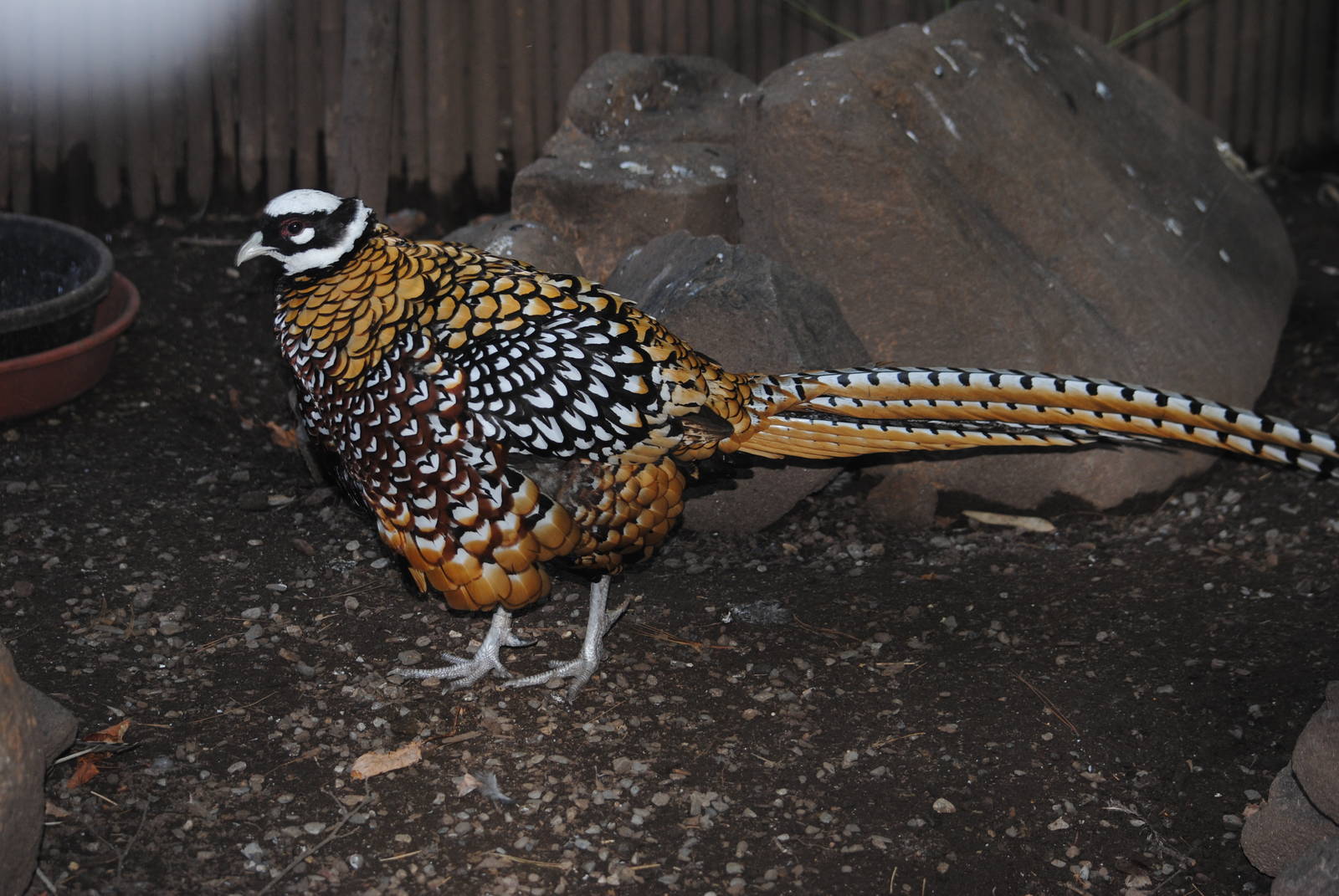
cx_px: 670
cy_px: 448
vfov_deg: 14.7
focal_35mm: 93
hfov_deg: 21.9
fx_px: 3463
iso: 200
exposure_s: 1/60
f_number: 4.5
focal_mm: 62
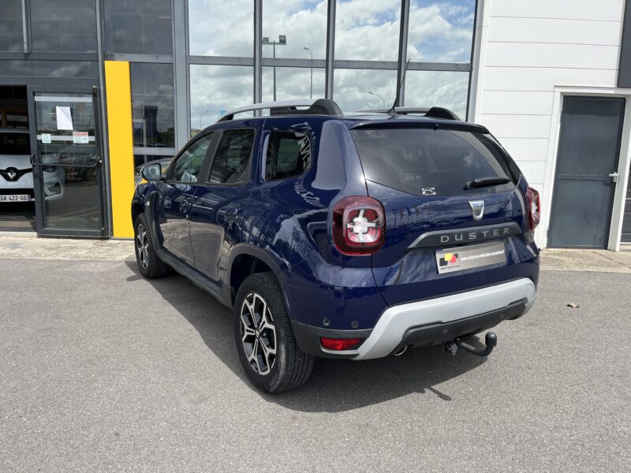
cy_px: 236
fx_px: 474
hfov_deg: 67.3
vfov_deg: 53.1
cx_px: 316
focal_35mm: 26
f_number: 1.6
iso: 50
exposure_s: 1/2358
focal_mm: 5.1
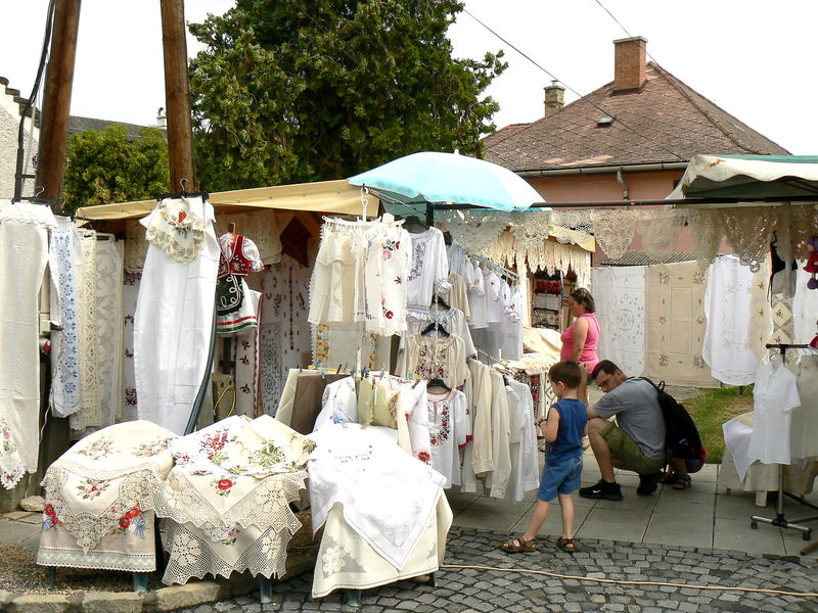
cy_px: 306
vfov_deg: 39.7
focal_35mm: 36
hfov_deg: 51.4
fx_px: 851
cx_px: 409
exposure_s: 1/400
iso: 80
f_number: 6.3
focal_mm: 6
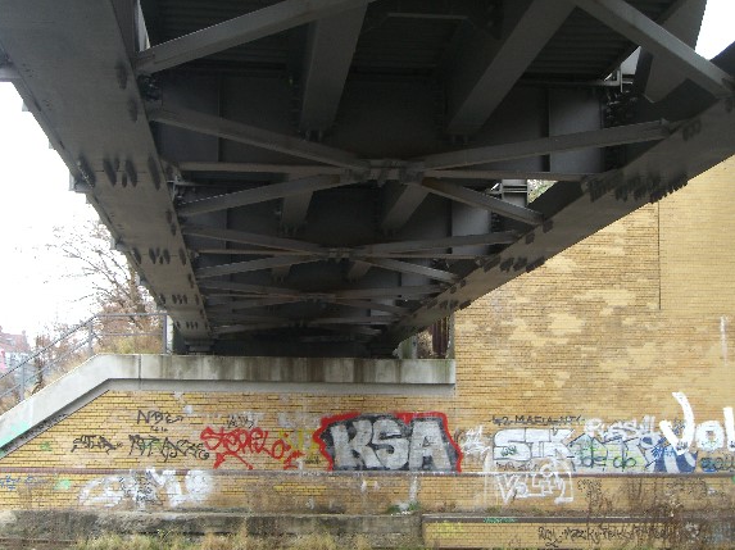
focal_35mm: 58
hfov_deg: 33.3
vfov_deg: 25.2
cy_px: 278
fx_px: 1231
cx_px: 365
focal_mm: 11.8
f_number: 3.6
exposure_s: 1/25
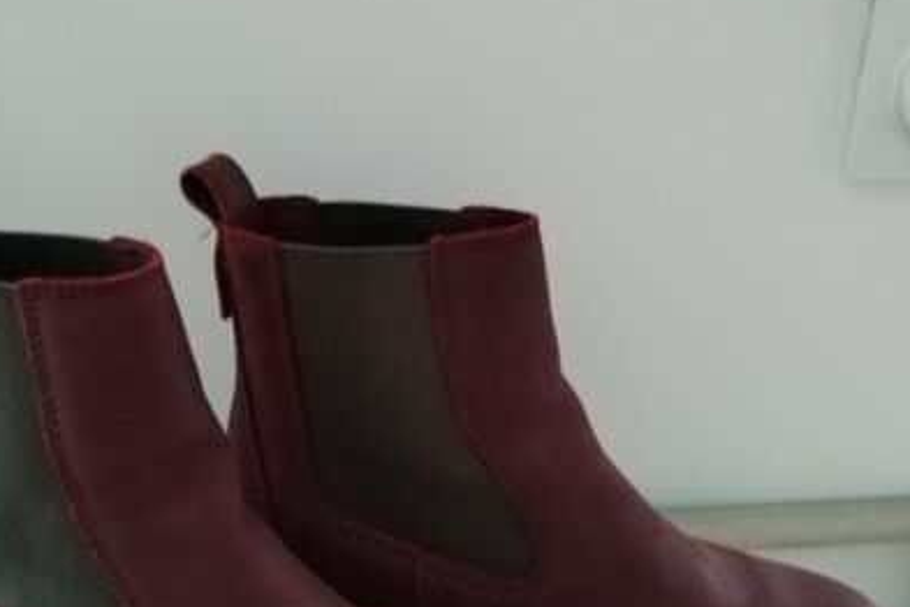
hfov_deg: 44.4
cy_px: 336
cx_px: 394
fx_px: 1112
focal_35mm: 44
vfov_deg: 30.5
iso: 875
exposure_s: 1/14.3
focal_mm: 4.25
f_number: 1.8
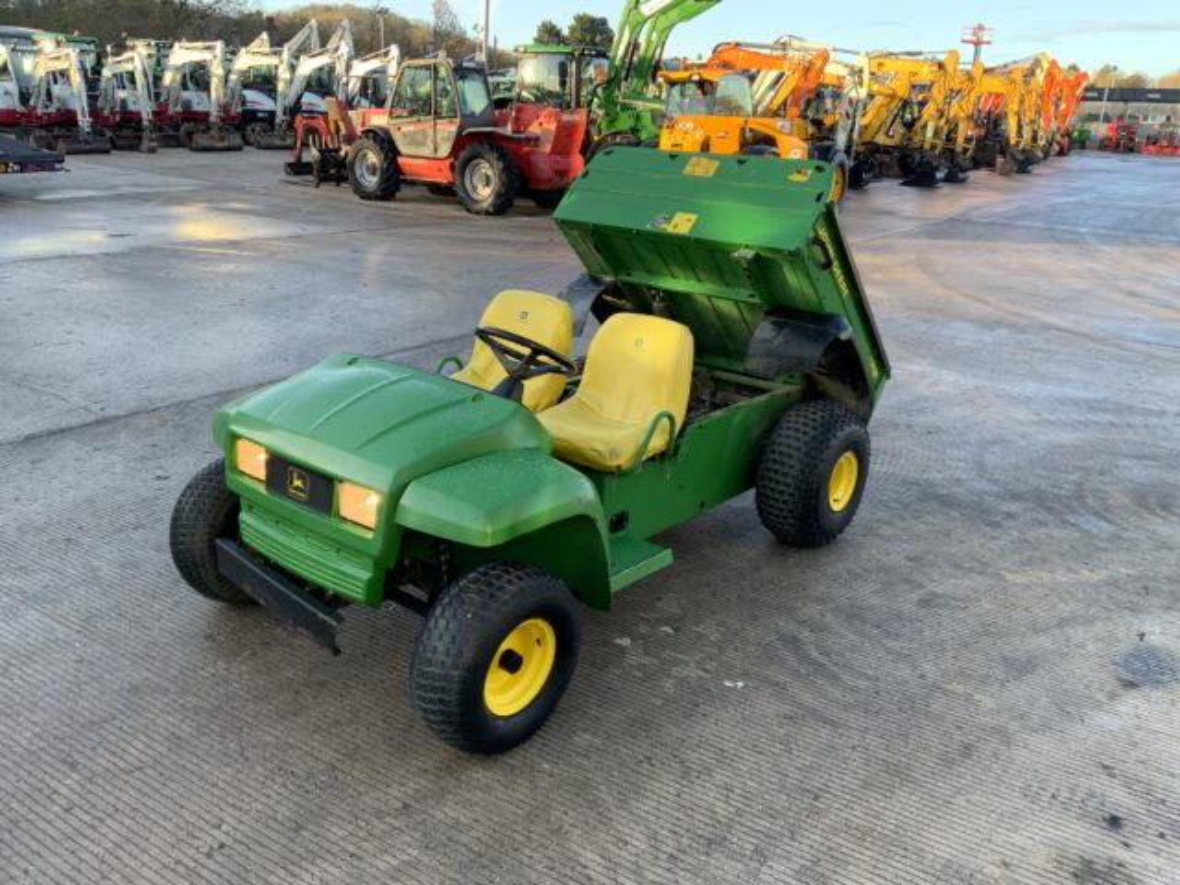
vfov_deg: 48.2
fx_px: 989
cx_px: 590
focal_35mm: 29
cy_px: 442
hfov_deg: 61.7
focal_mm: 3
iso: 16
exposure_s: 1/122
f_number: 1.8
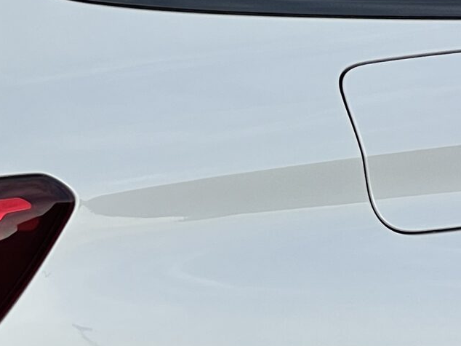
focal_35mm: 311
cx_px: -329
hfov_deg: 6.3
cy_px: 294
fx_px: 4140
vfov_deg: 4.8
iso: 32
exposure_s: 1/585
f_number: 2.8
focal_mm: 9
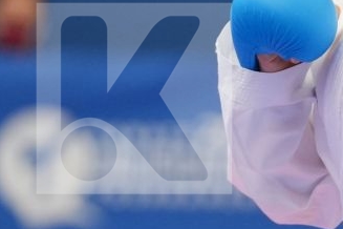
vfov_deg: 1.6
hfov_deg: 2.4
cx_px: 490
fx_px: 8184
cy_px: 99
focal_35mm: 859
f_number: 2.8
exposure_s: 1/1000
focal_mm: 156
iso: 1250
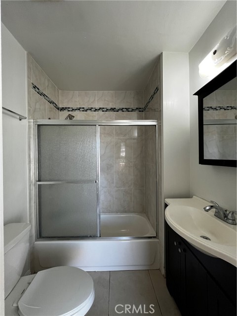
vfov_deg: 106.2
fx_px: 119
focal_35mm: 13
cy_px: 158
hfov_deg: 89.9
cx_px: 118
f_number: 1.8
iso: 200
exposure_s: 1/120
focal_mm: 1.57
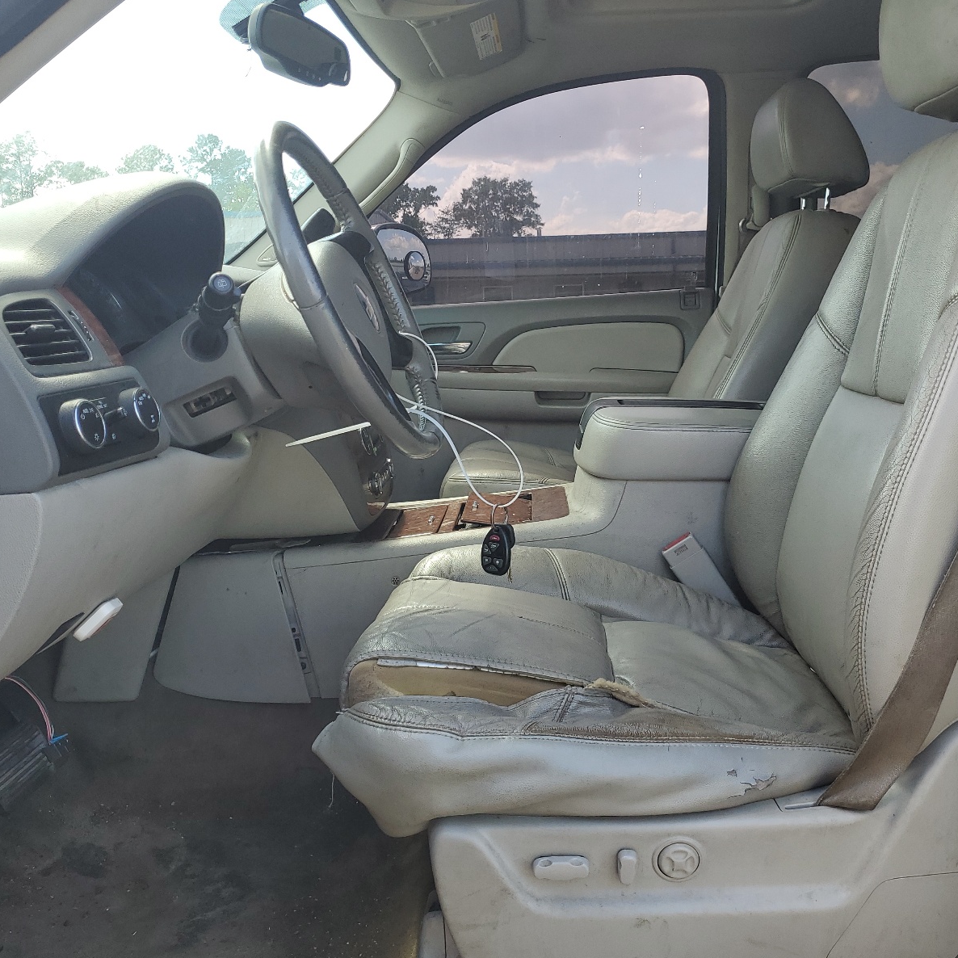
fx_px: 971
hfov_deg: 52.5
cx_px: 514
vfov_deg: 52.5
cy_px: 483
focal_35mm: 31
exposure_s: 1/385
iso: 50
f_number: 1.5
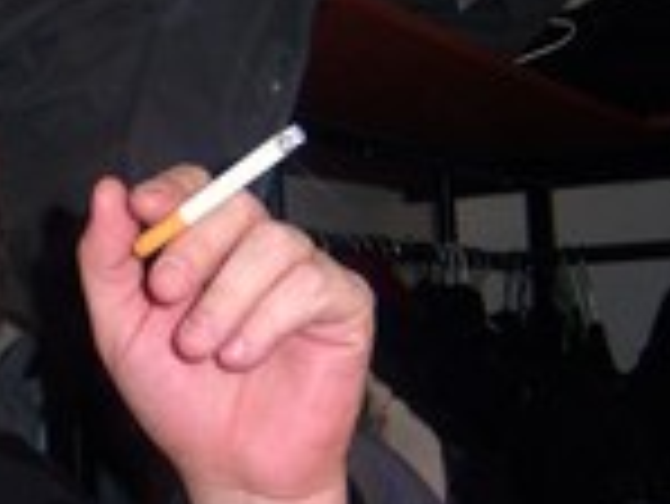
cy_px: 346
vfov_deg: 15.7
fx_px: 1821
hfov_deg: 19.9
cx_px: -72
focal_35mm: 94
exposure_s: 1/60
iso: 80
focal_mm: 7.5
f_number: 2.8
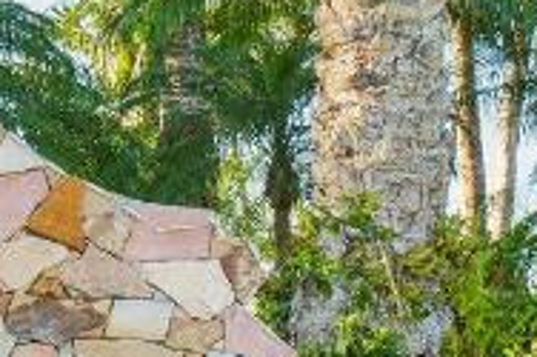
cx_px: -754
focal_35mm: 153
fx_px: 2280
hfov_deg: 11.2
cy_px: 420
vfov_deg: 8.9
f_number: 4
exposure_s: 1/480
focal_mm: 16.6
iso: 400
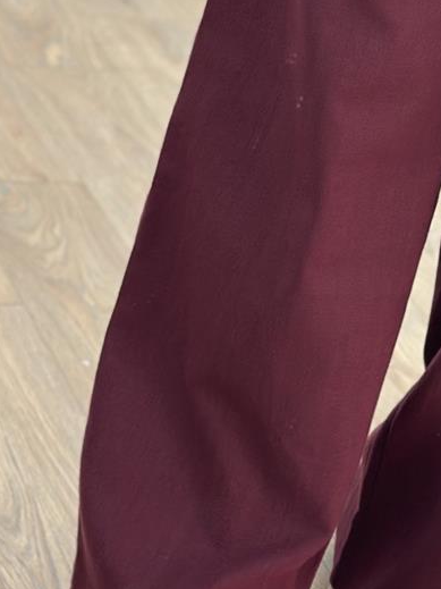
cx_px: 512
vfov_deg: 13.2
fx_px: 2515
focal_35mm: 148
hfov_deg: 9.9
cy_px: 49
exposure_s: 1/100
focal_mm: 6.86
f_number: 1.78
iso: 100
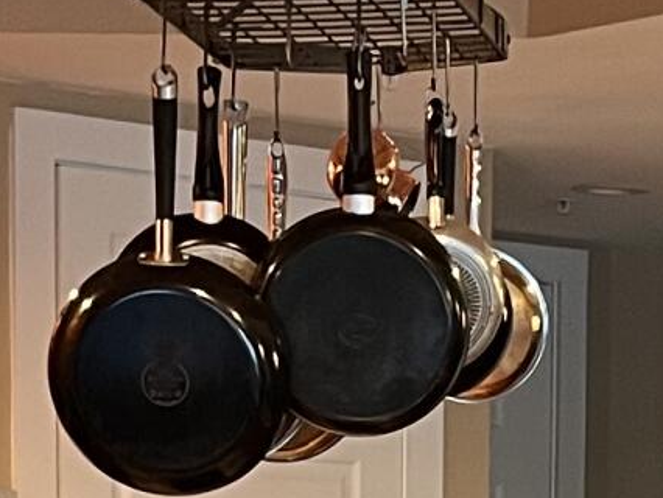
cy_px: 1135
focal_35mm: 183
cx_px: 725
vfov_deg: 7.6
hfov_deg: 10.7
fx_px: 3507
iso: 400
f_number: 1.6
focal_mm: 5.1
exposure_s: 1/60
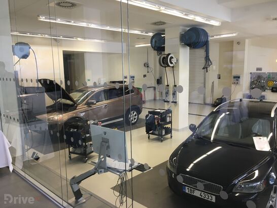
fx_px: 232
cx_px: 138
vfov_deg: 48.3
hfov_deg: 61.6
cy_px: 104
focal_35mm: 29
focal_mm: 4.15
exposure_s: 1/33
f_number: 2.2
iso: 32
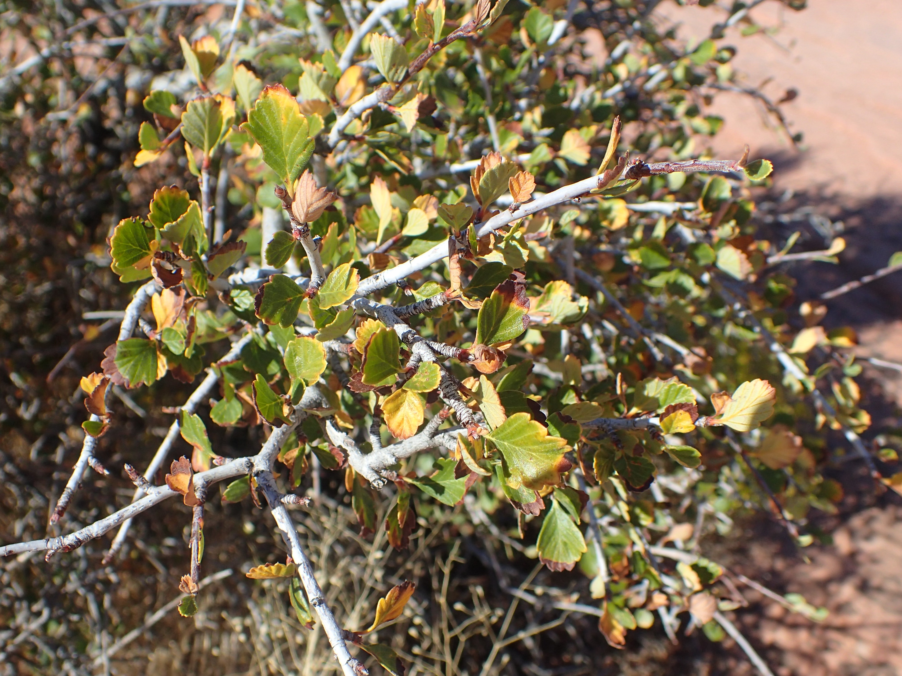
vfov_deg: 46.8
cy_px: 338
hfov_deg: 60.0
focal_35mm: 30
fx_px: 782
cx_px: 451
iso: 100
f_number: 3.2
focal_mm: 5.5
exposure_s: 1/1000
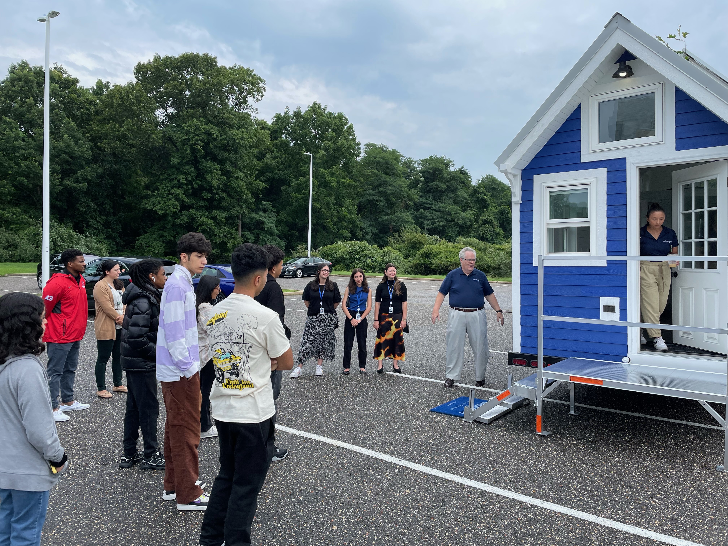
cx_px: 364
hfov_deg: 67.3
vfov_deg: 53.1
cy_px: 273
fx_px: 547
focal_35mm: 26
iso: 32
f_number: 1.6
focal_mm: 4.2
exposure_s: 1/1770
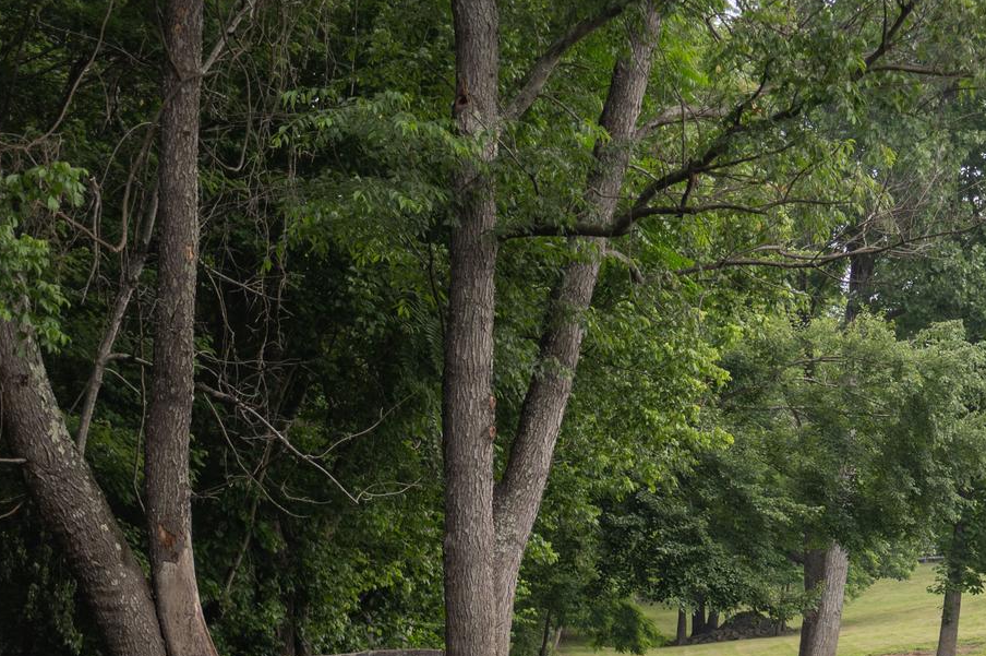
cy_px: 420
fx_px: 2791
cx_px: 1031
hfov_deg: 19.4
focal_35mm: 102
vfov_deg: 13.4
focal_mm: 30
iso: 80
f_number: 2.8
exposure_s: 1/400
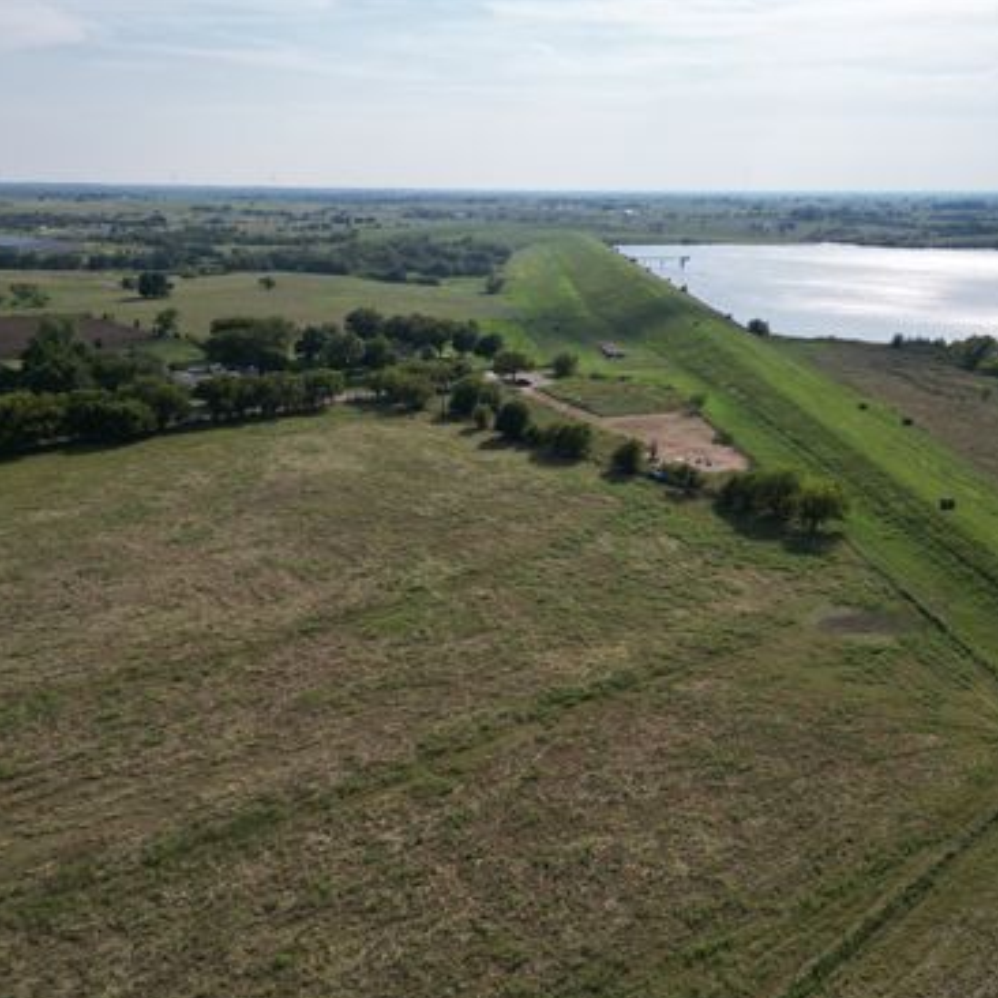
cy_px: 503
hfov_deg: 55.4
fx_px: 946
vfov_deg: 55.6
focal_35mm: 29
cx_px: 564
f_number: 1.7
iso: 200
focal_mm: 6.72
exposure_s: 1/5000
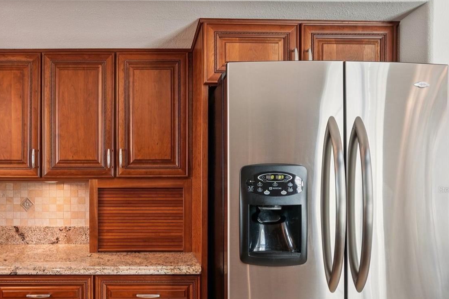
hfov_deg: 73.9
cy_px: 189
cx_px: 152
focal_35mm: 23
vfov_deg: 54.4
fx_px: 287
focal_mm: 16
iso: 400
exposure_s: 1/10
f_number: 8
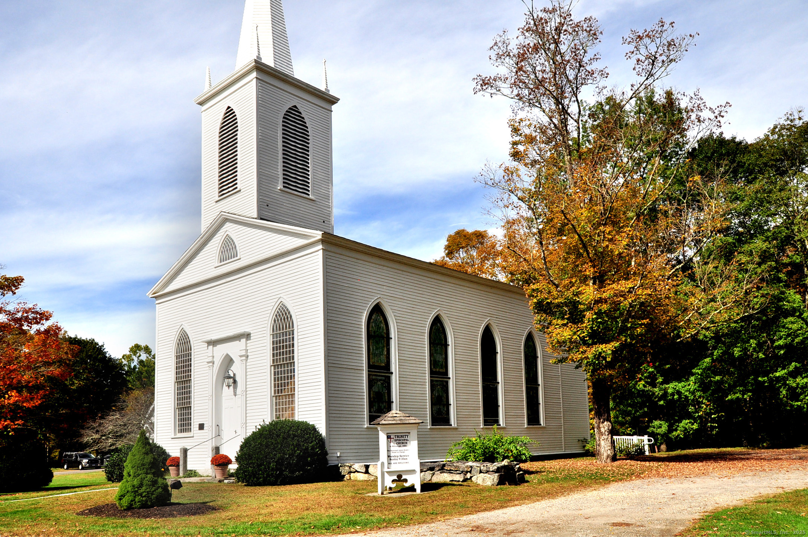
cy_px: 268
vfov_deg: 43.5
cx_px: 404
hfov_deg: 62.0
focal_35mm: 30
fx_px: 673
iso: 250
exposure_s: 1/1000
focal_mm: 20
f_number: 8
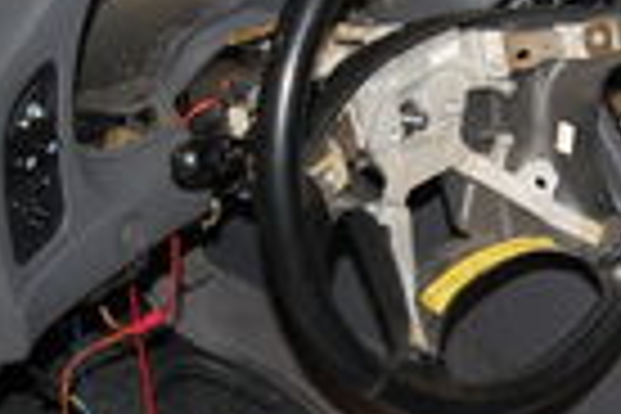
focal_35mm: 125
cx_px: 482
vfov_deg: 11.0
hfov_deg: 16.3
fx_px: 2156
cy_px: 284
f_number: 3.5
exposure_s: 1/60
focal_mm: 18
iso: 400
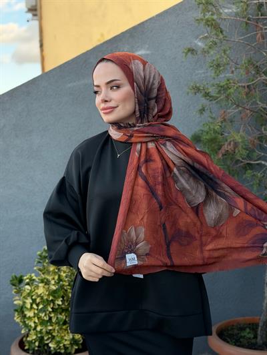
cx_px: 134
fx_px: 493
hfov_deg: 30.3
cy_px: 178
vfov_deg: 39.6
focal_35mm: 48
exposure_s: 1/466
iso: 64
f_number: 1.78
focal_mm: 6.76
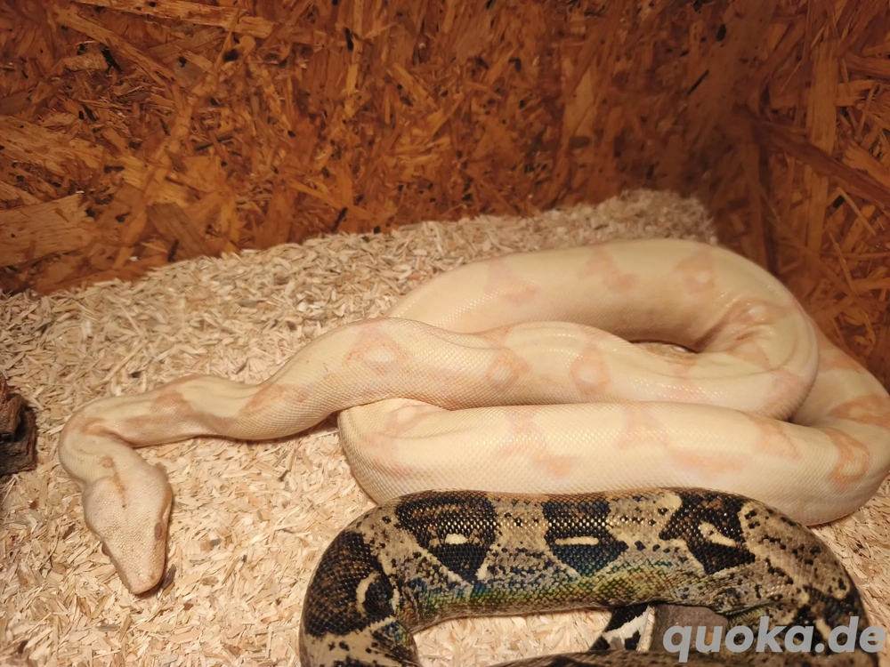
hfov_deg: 73.9
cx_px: 445
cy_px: 334
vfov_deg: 58.9
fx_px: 591
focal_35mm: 23
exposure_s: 1/99.9
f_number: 1.65
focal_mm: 6.18
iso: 250
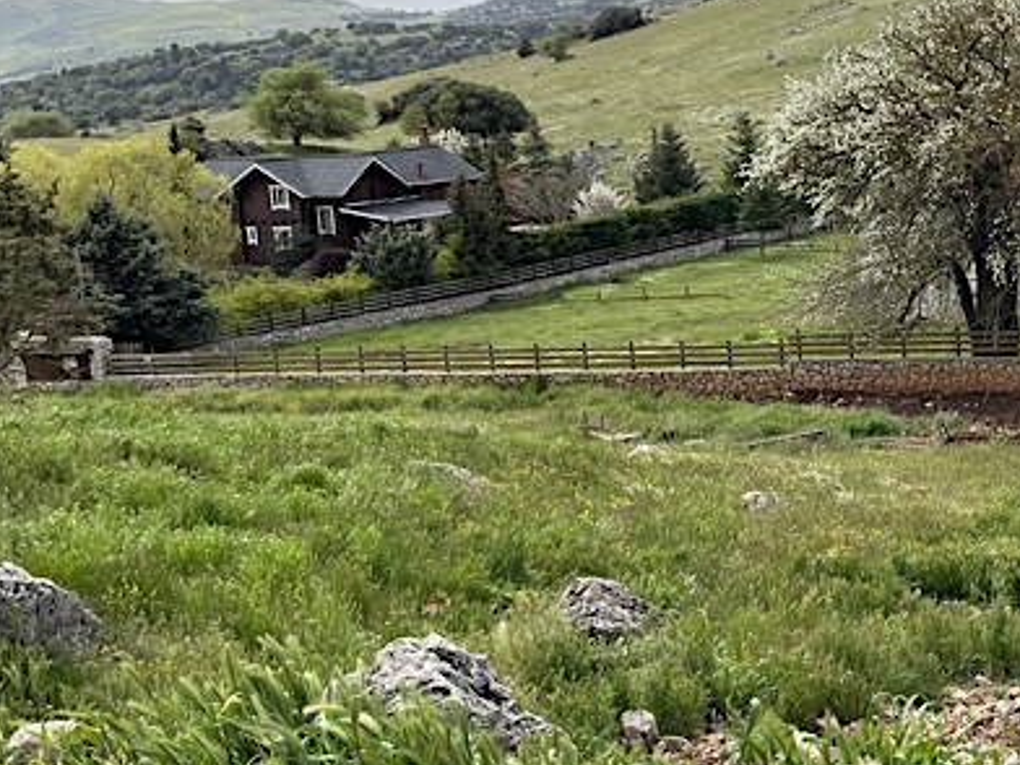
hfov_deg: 26.5
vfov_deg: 21.6
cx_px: 1093
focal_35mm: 68
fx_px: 2004
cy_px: 362
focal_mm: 4.2
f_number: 1.6
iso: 32
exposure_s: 1/2564
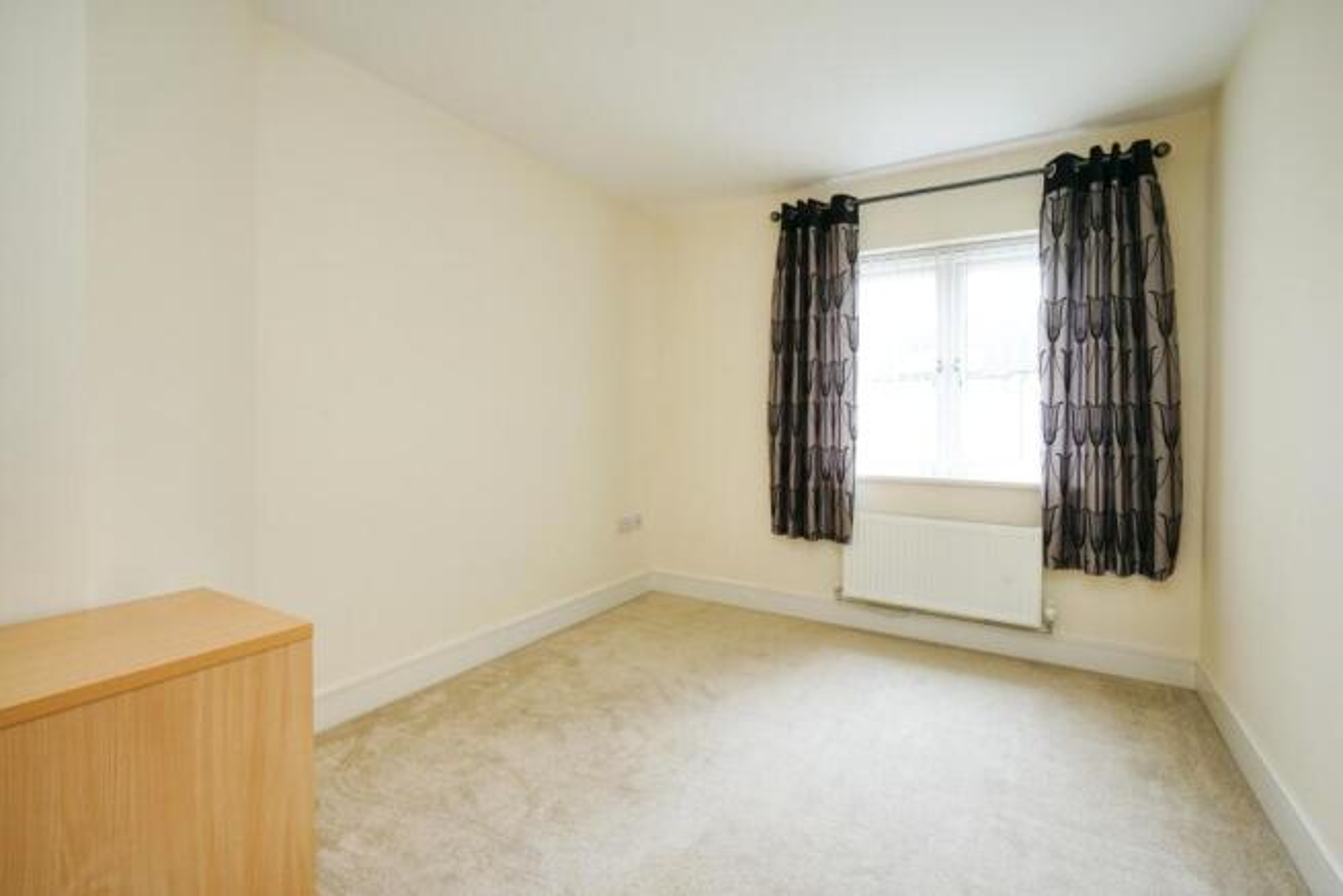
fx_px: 597
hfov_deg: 96.7
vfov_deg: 73.8
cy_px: 448
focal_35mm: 16
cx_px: 672
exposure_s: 1/25
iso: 2000
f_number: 9
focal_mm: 16
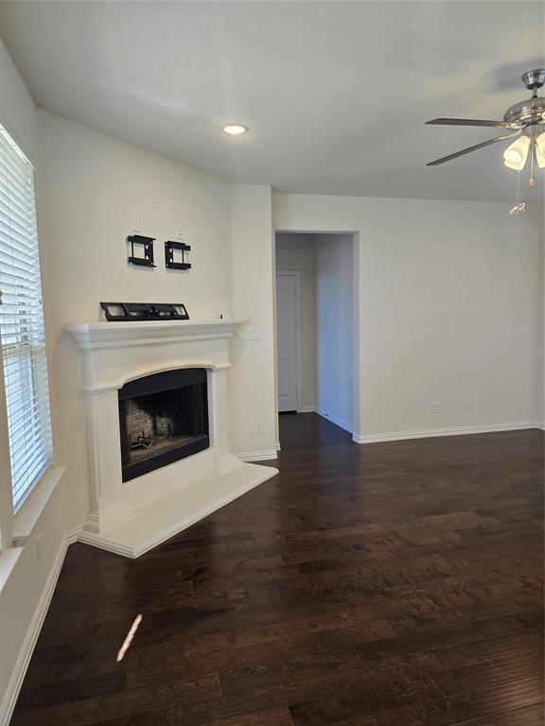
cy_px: 363
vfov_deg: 73.9
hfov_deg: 58.9
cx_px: 272
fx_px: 483
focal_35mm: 23
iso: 100
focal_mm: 6.3
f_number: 1.7
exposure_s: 1/120
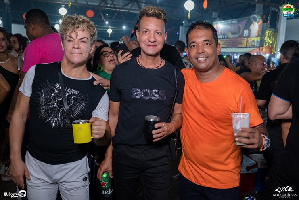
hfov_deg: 53.1
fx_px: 299
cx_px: 150
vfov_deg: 36.9
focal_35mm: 36
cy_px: 100
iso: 2500
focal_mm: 24
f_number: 2.8
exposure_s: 1/320
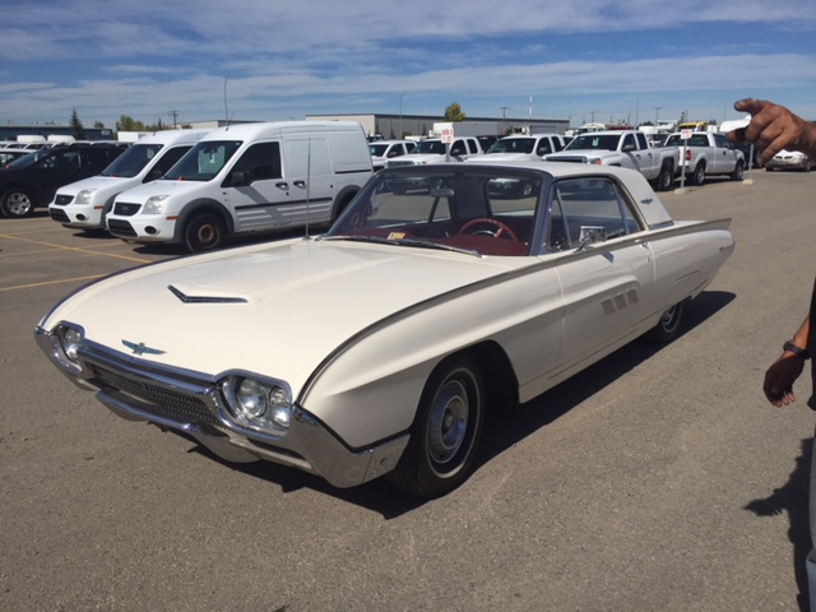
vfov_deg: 48.2
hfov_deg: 61.7
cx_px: 408
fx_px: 684
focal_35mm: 29
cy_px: 306
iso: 32
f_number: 2.2
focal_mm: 4.15
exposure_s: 1/5650
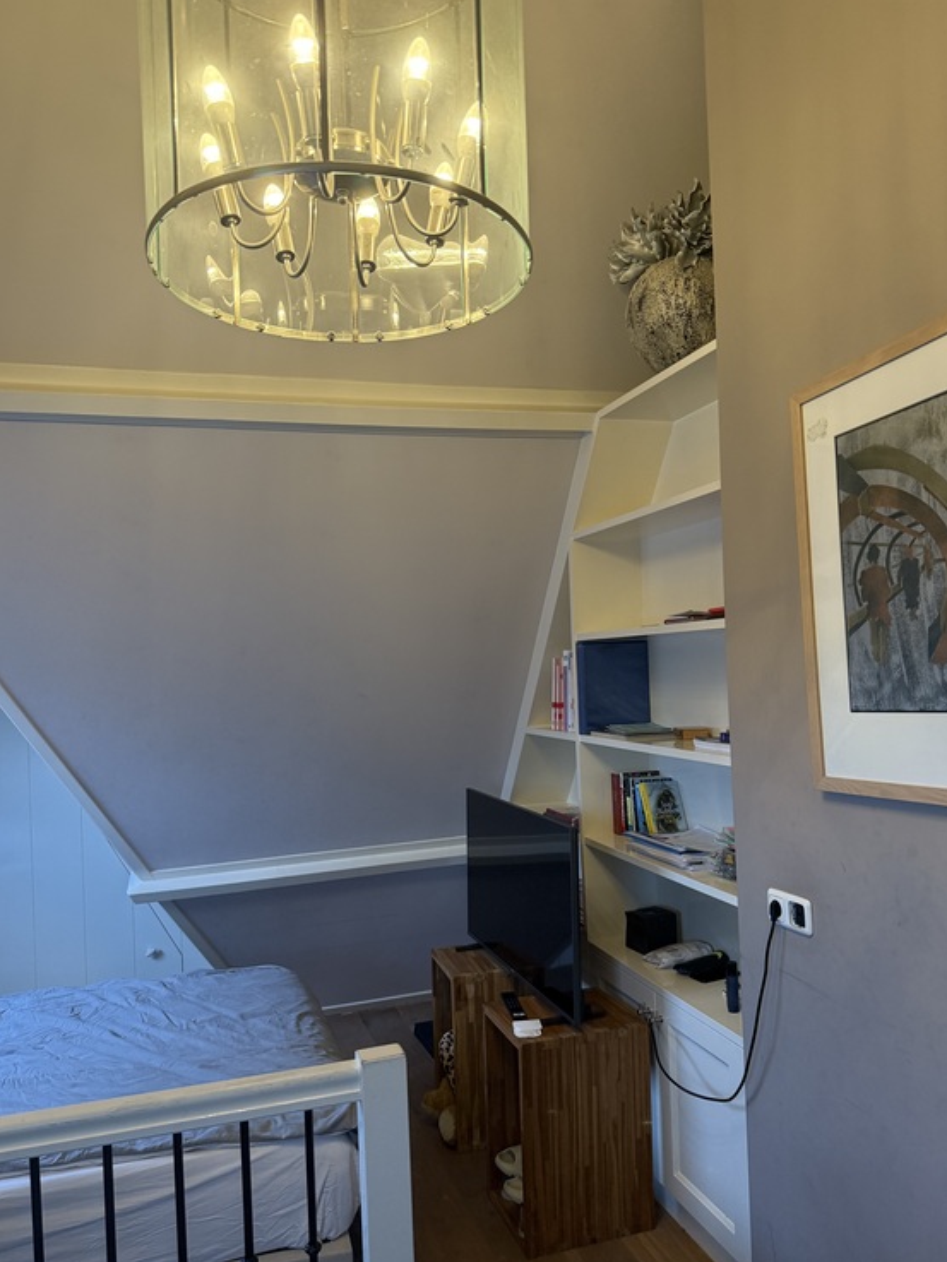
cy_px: 656
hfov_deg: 54.9
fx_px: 912
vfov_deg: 69.4
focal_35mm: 25
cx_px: 464
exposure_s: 1/100
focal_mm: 6.76
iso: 250
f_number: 1.78
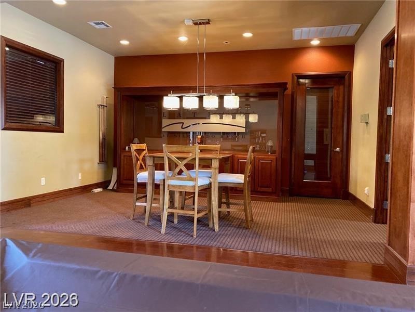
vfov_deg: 53.1
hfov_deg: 67.3
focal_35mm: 26
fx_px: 312
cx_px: 208
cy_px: 156
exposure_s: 1/40
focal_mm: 4.25
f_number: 1.8
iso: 500
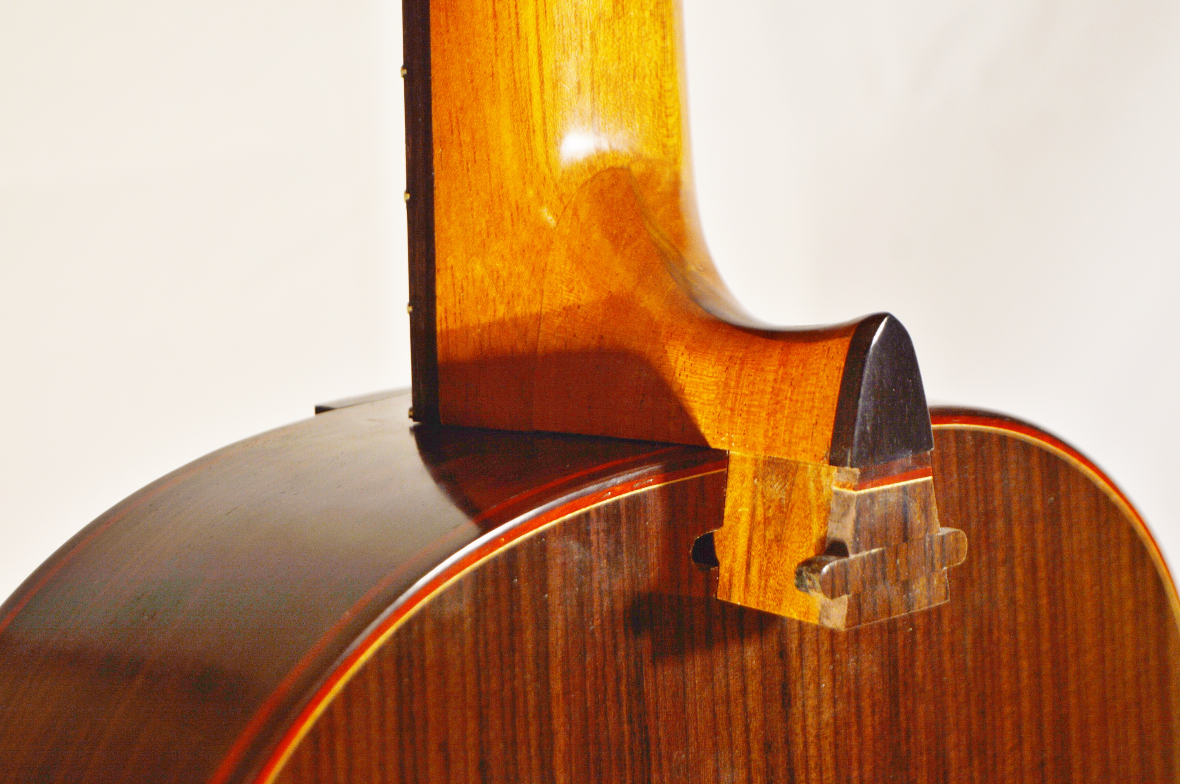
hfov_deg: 24.6
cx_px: 590
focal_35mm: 82
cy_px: 392
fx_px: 2702
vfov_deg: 16.5
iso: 100
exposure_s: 1/15
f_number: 5.6
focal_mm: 55
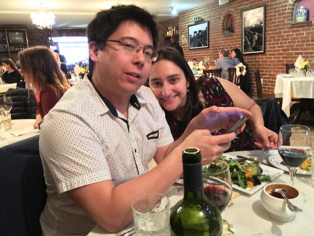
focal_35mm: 29
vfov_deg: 48.2
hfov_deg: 61.7
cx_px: 157
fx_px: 263
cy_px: 118
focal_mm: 4.15
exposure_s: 1/15
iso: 640
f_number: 2.2
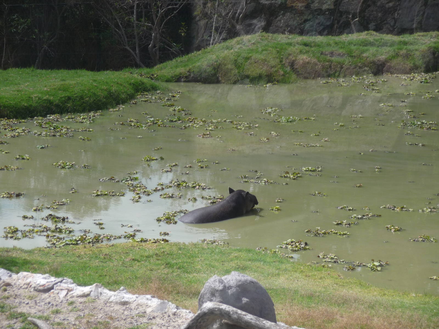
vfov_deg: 8.7
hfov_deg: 11.6
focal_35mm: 170
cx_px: 220
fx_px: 2156
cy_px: 164
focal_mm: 29.1
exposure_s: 1/320
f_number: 4.8
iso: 100
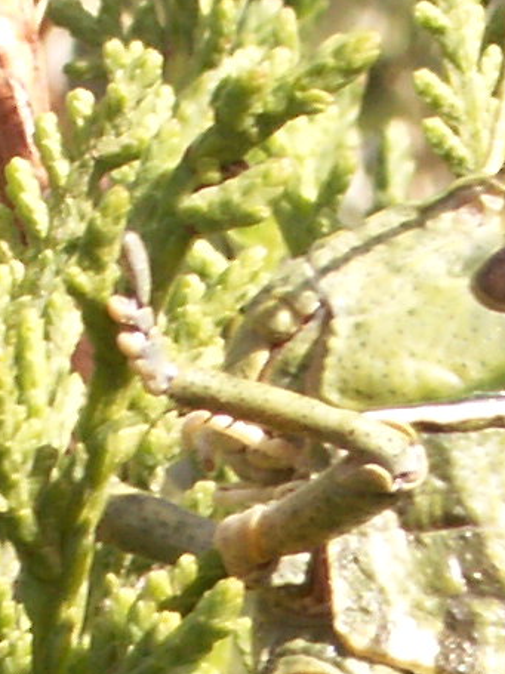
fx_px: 4242
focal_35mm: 218
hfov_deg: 6.8
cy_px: 895
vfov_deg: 8.9
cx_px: 427
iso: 50
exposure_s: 1/125
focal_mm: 10.3
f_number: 6.3
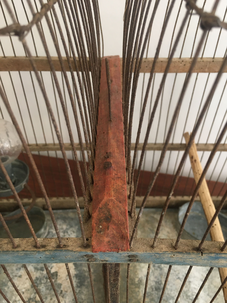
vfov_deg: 61.7
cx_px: 114
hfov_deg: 48.2
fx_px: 254
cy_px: 152
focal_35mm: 29
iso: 125
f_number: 2.2
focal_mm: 4.15
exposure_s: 1/33
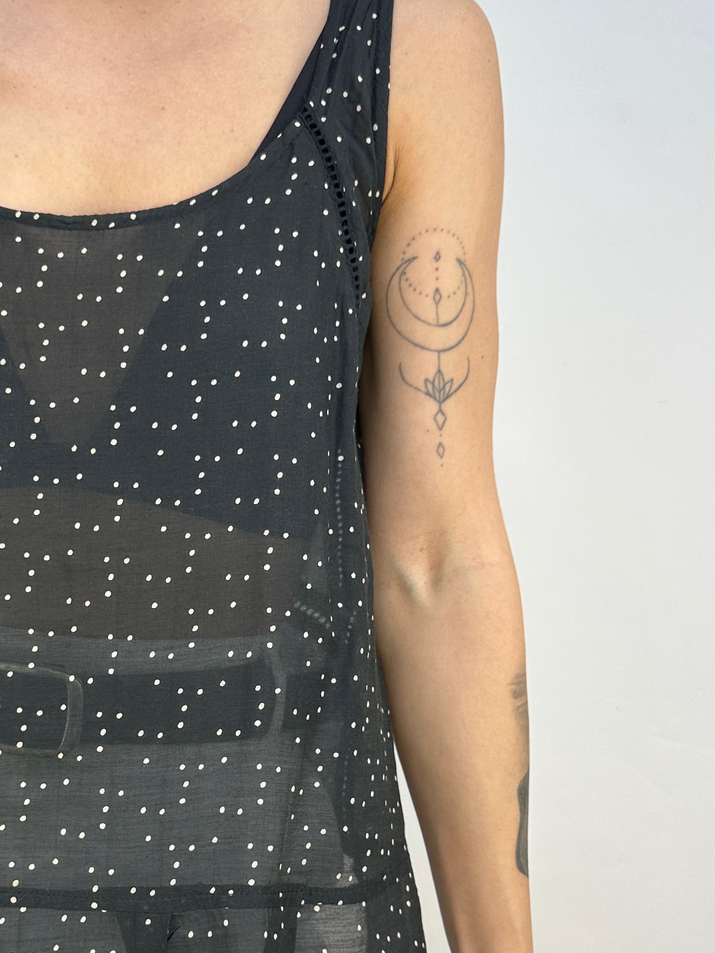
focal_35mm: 40
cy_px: 602
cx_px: 138
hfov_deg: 34.8
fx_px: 1102
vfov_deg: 46.3
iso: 80
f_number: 1.78
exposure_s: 1/486
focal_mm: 6.86
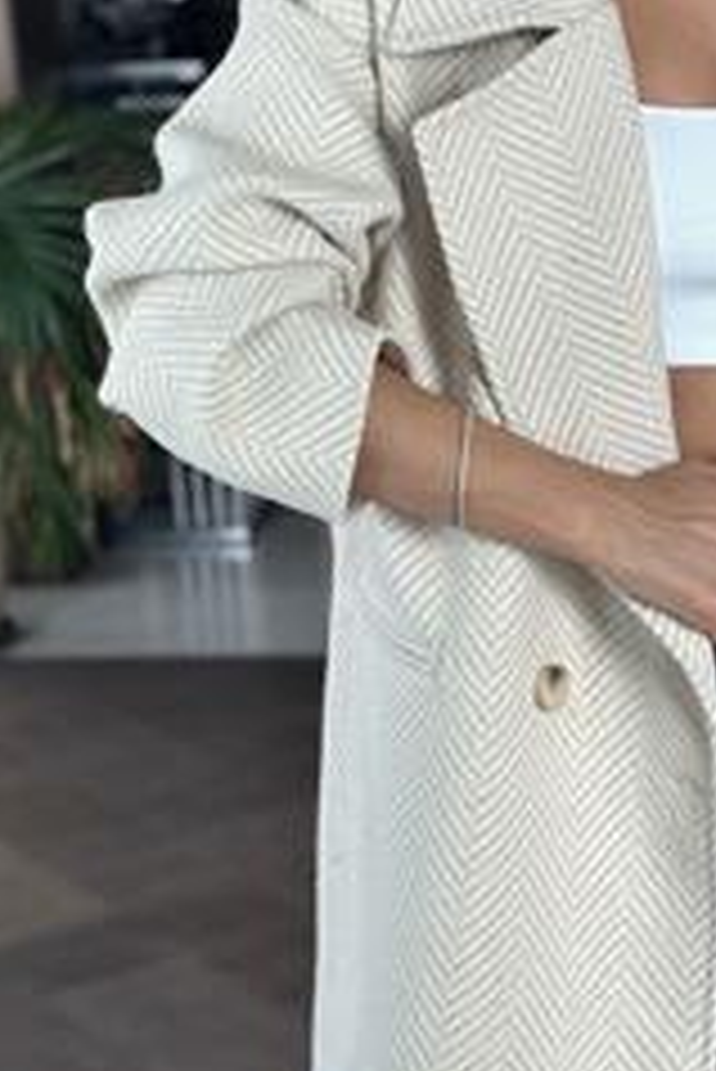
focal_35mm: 106
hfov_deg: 12.8
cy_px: 261
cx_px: 743
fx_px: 3157
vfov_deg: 19.1
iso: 125
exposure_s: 1/86
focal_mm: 6.86
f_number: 1.78
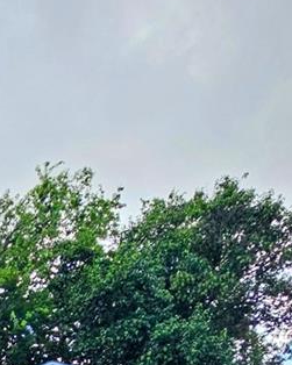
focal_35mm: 62
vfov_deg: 20.0
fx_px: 670
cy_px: 688
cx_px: -263
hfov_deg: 18.2
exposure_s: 1/777
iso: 50
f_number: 2.2
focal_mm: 2.2
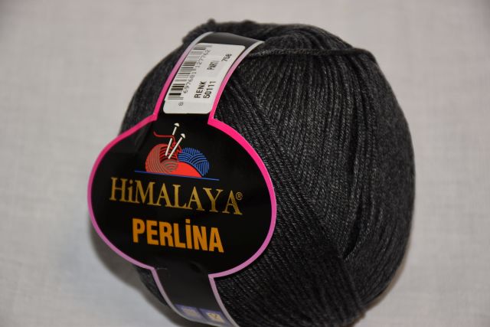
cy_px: 164
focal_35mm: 120
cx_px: 245
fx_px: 1634
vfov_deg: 11.4
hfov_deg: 17.1
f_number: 5.3
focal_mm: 80
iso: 320
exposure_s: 1/60
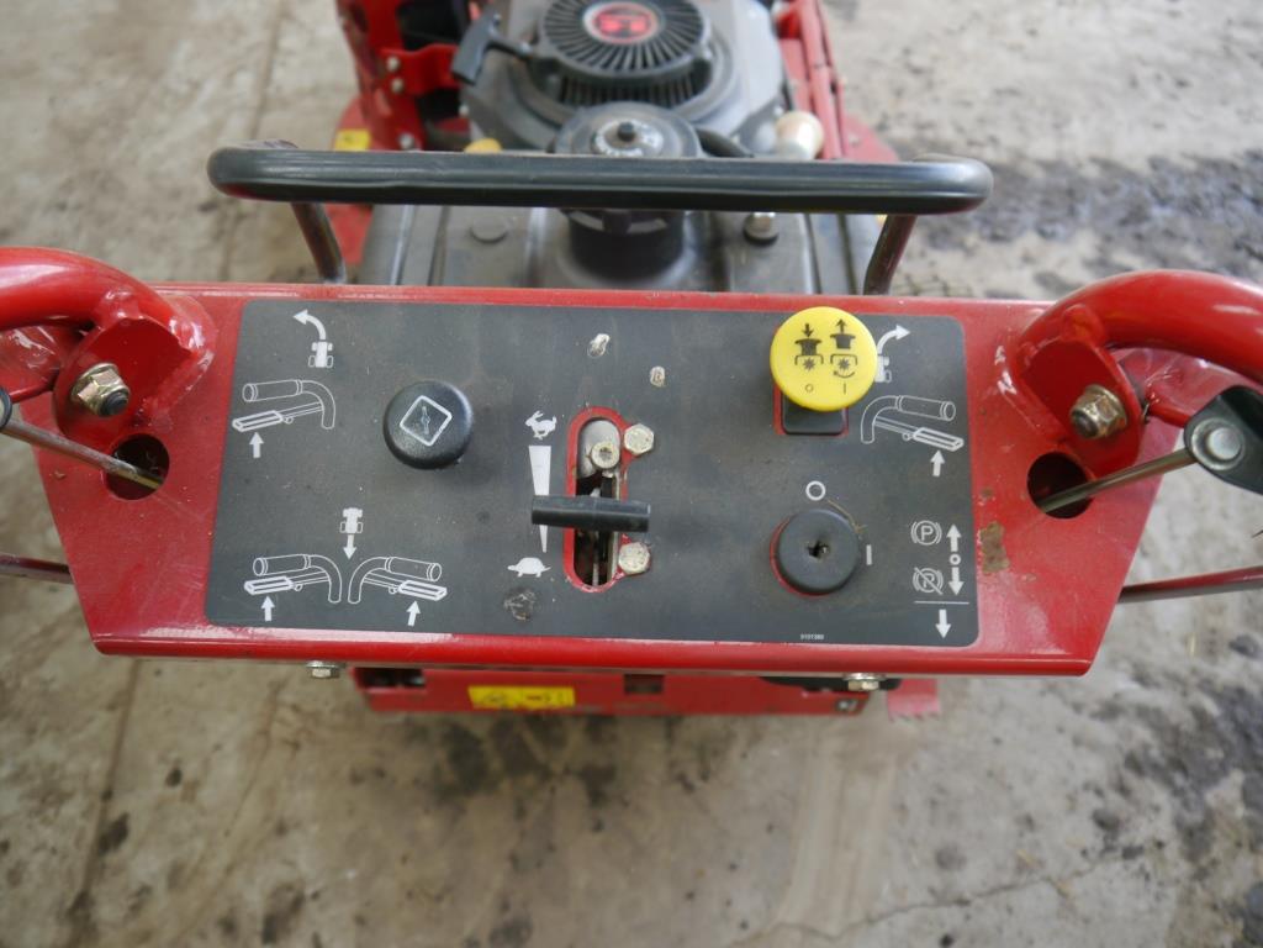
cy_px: 474
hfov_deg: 63.4
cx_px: 632
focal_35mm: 28
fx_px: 1022
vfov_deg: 49.7
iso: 200
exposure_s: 1/60
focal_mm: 14
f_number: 3.5
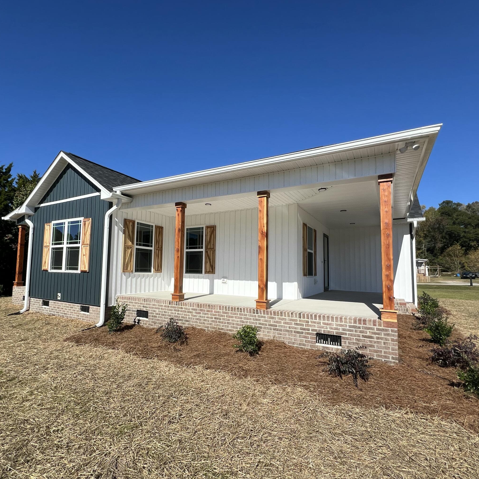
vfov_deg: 83.9
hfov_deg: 83.7
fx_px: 266
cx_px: 216
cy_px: 246
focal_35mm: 17
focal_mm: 1.57
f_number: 1.8
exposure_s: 1/2732
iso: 32
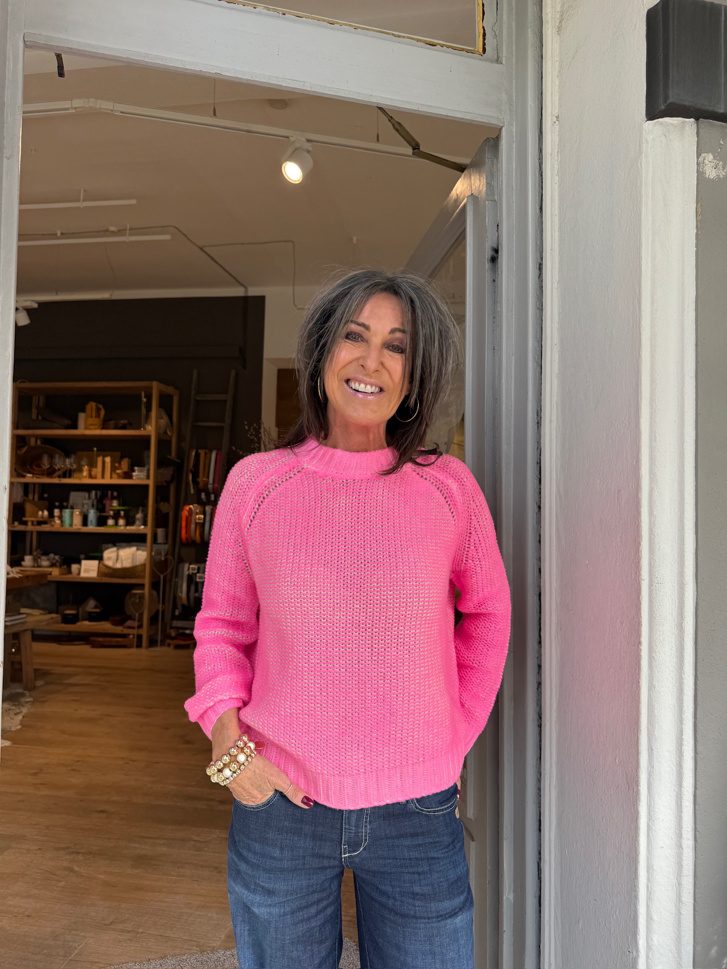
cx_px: 364
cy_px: 484
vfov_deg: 71.6
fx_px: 672
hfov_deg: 56.8
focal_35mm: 24
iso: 80
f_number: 1.78
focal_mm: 6.76
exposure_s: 1/478
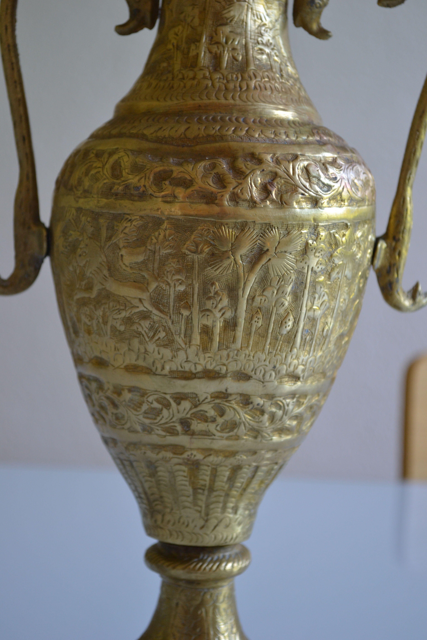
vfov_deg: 29.2
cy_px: 320
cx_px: 214
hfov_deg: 19.7
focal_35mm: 69
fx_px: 1228
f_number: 5.3
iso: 400
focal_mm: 46
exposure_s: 1/30
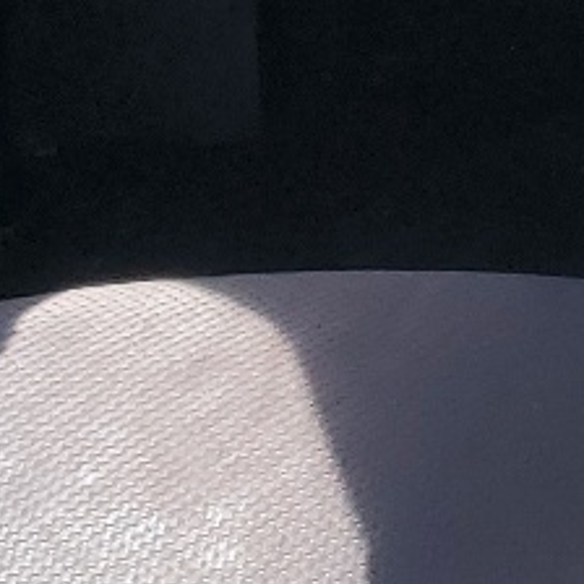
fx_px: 3130
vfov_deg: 10.6
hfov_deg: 9.9
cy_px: 86
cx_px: 1150
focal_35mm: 164
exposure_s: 1/256
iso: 50
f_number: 1.5
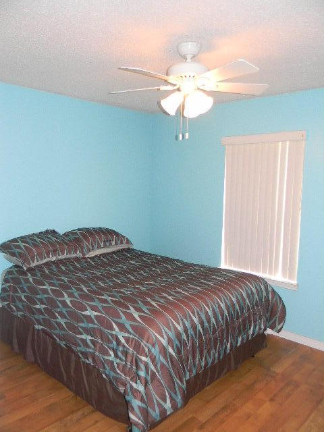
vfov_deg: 63.4
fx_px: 349
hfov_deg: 49.7
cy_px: 216
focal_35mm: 28
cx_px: 162
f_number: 3.5
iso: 200
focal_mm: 5
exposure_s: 1/26
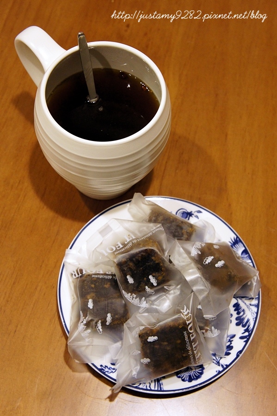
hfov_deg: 23.2
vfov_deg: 34.2
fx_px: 676
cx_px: 138
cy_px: 208
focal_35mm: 58
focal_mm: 39
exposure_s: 1/30
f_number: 6.3
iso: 1600
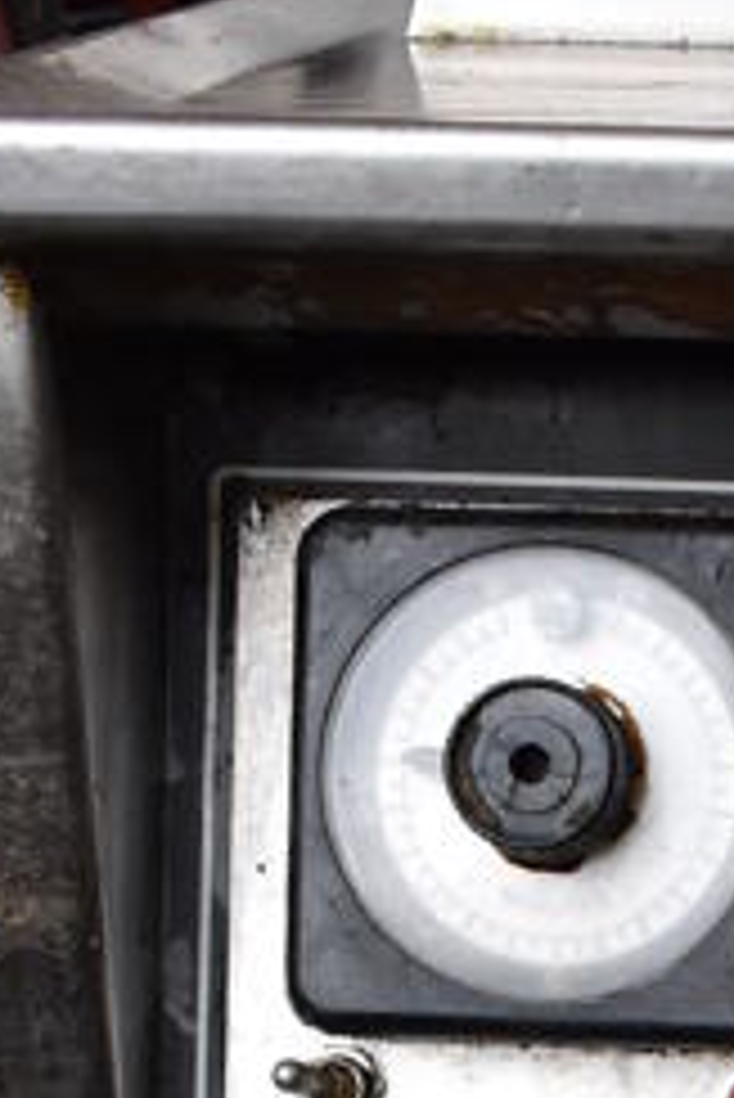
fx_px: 3084
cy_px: 1532
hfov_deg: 13.0
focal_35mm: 101
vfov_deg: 18.4
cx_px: 1018
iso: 800
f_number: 3.5
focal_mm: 18
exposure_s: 1/160
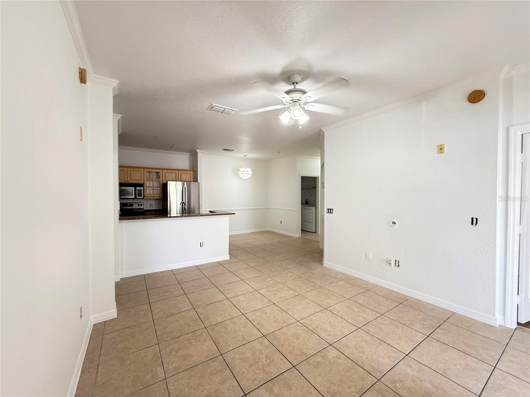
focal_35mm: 14
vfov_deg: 85.7
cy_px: 198
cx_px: 265
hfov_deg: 102.1
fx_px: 214
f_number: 2.2
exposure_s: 1/60
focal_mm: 2.22
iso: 400
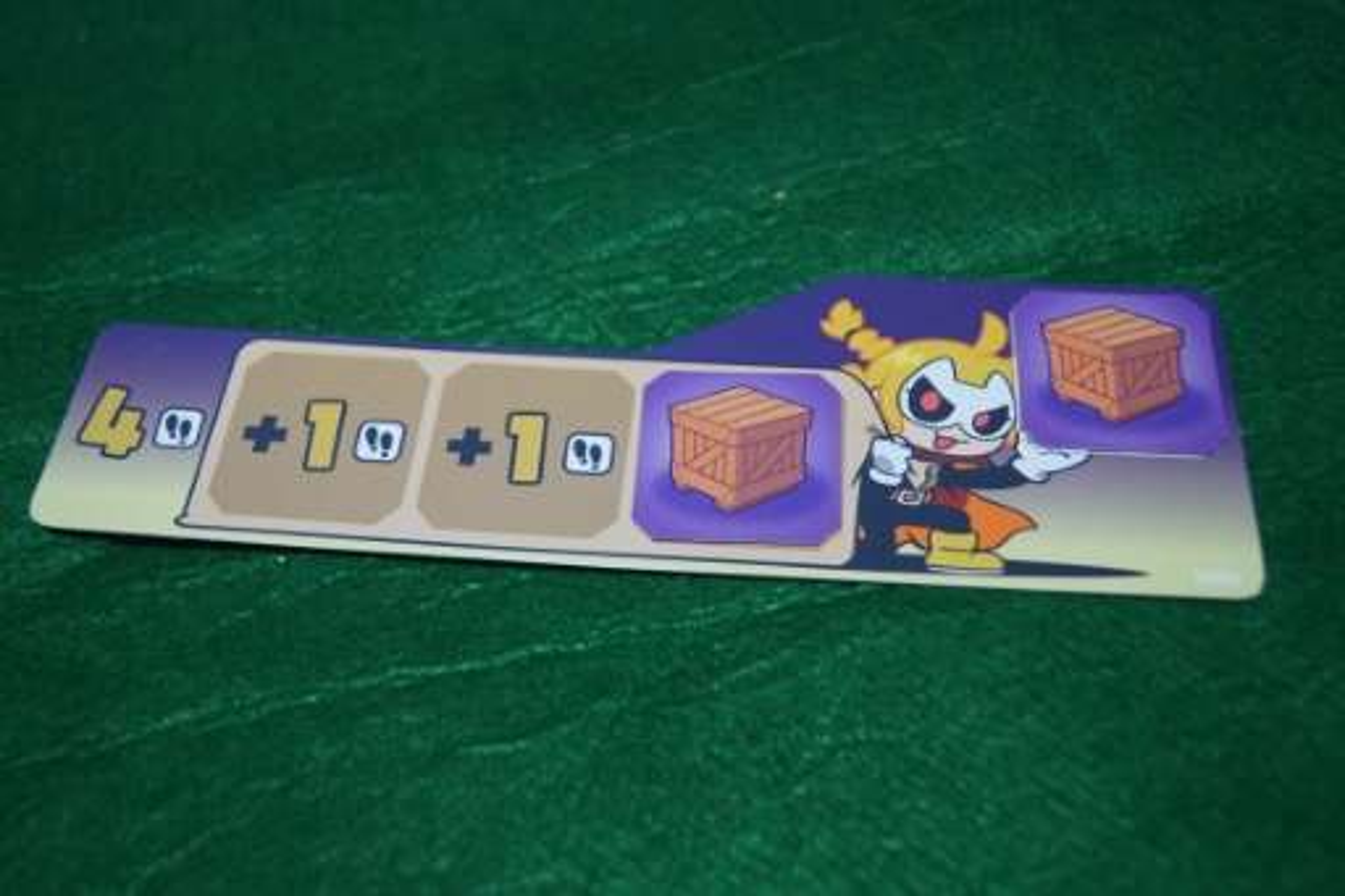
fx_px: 1344
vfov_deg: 36.8
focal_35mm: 36
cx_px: 672
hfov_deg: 53.1
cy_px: 448
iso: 800
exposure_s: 1/60
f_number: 4
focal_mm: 24
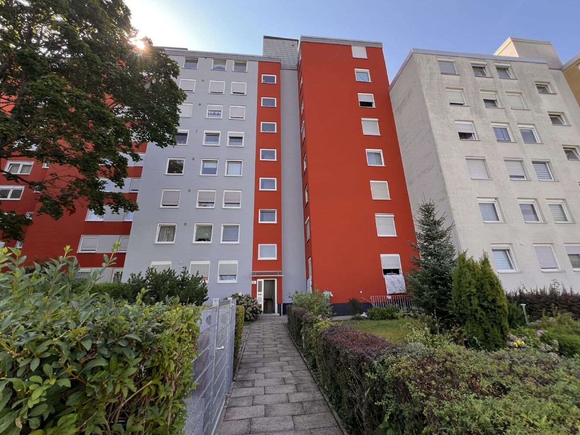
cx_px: 294
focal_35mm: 14
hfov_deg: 102.1
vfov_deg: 85.6
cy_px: 209
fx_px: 235
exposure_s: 1/271
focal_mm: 1.57
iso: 32
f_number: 1.8
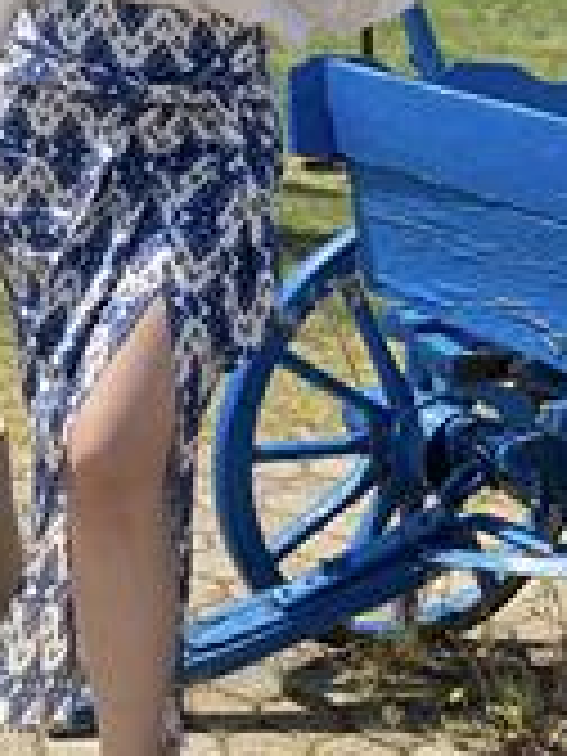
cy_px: 218
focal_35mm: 128
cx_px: 166
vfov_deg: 15.4
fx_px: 2795
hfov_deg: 11.6
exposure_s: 1/1115
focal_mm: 6
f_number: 2
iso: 20
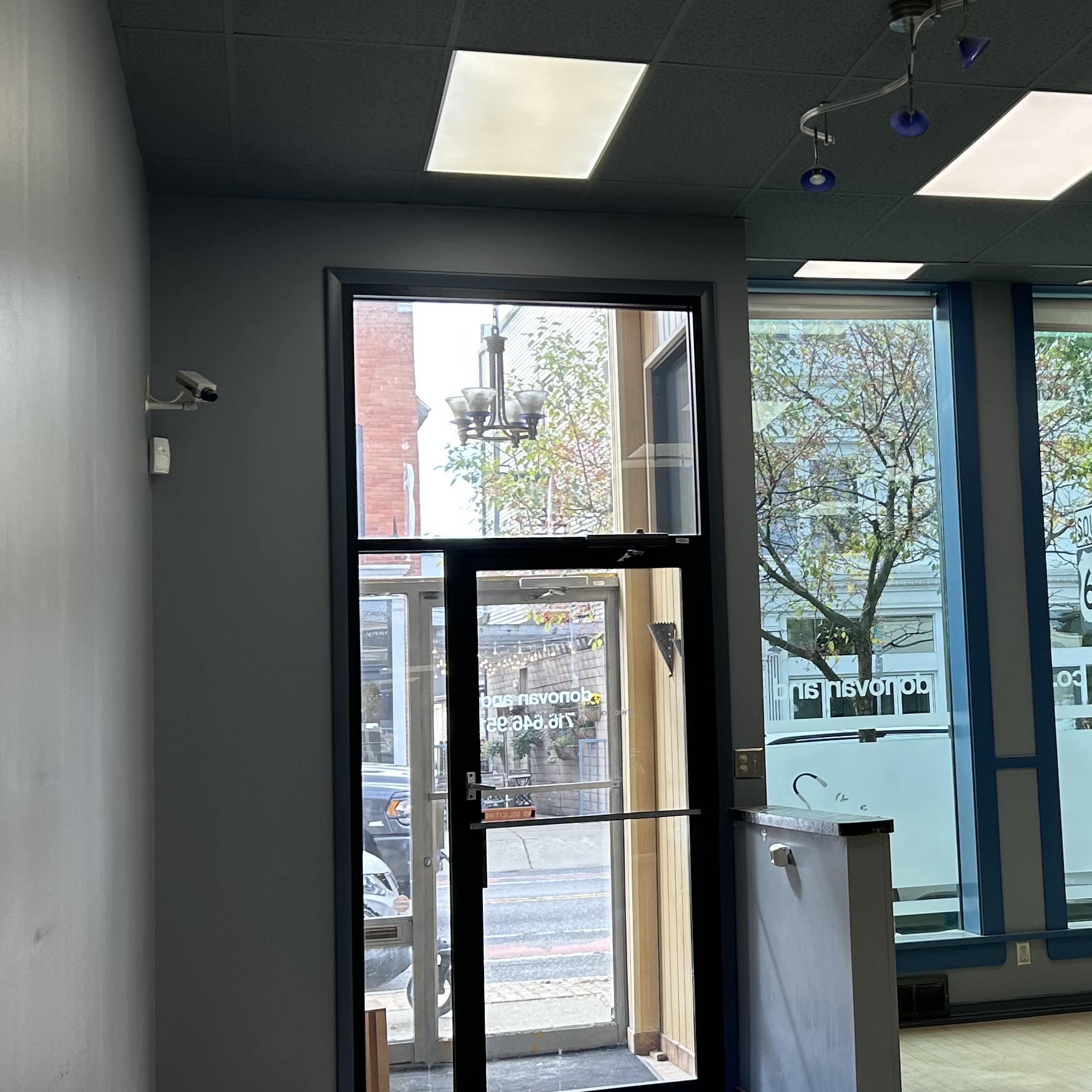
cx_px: 860
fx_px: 1892
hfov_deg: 31.4
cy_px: 525
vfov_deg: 32.2
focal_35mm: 53
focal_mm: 5.7
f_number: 1.5
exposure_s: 1/261
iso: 40
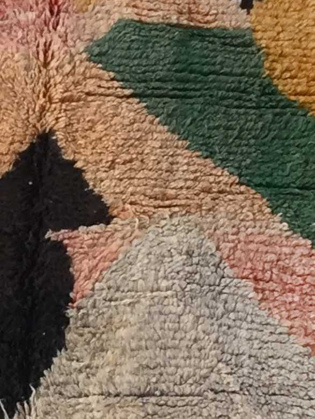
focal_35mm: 121
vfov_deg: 16.3
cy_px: 226
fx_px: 1467
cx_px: -47
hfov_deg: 12.0
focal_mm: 4.15
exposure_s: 1/33
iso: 80
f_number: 2.2
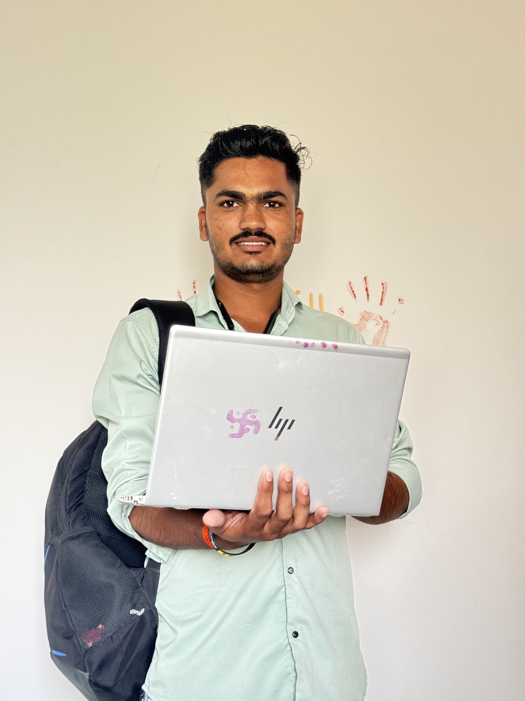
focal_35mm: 48
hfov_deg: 30.3
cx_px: 262
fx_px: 971
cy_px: 350
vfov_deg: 39.7
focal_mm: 6.76
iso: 160
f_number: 1.78
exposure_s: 1/50
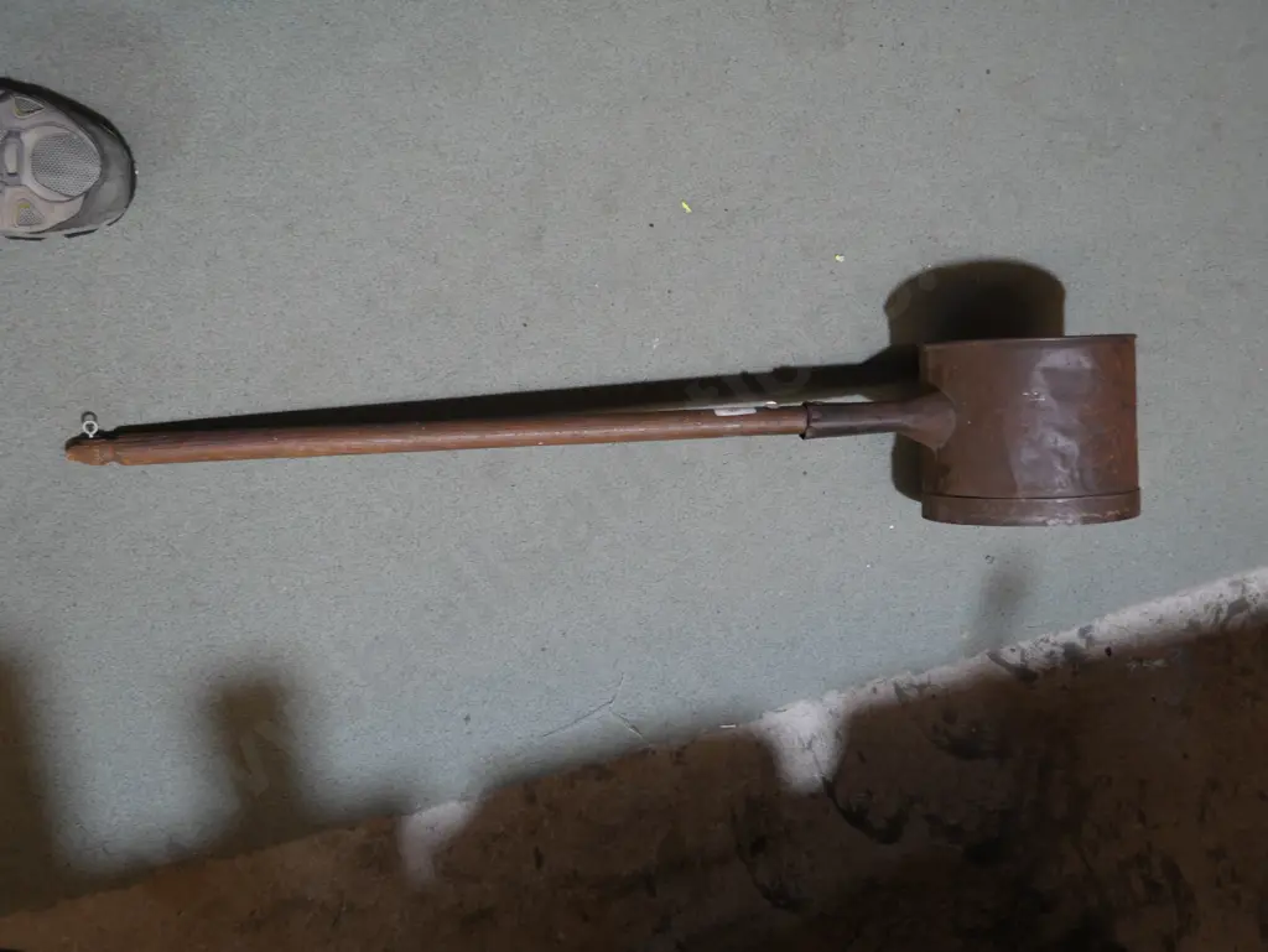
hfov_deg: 49.0
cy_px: 476
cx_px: 634
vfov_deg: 37.8
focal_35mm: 38
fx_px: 1393
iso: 400
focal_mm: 19
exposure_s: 1/60
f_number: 4.1
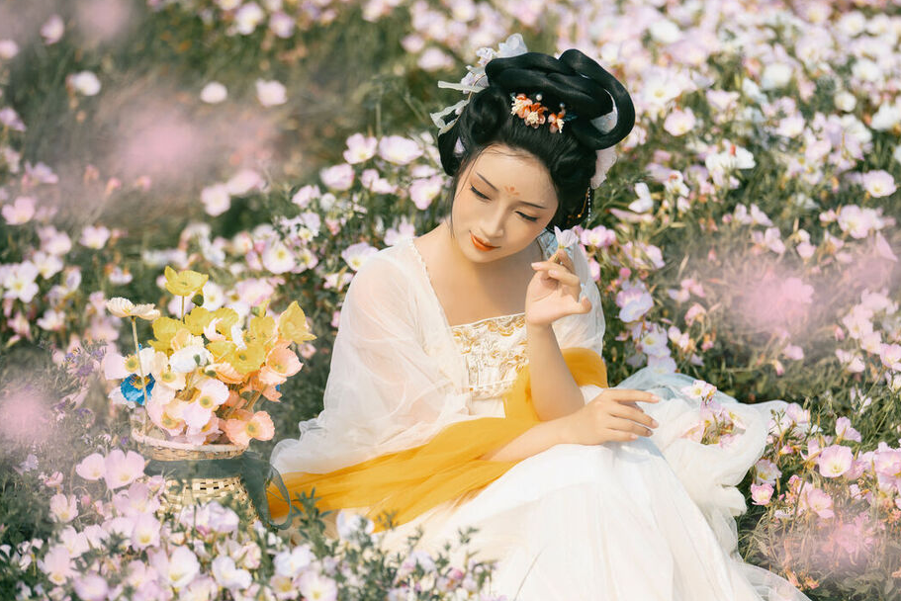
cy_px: 315
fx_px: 3605
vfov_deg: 9.5
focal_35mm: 144
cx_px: 490
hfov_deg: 14.2
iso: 200
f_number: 2.8
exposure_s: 1/5000
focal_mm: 125
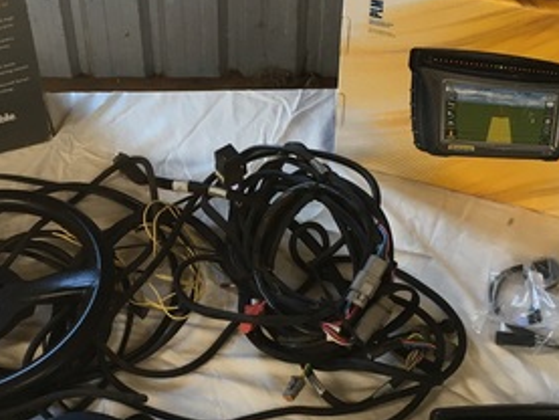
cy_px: 282
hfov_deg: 27.9
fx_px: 1115
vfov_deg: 21.2
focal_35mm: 69
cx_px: 178
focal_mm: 4.15
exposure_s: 1/33
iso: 32
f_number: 2.2
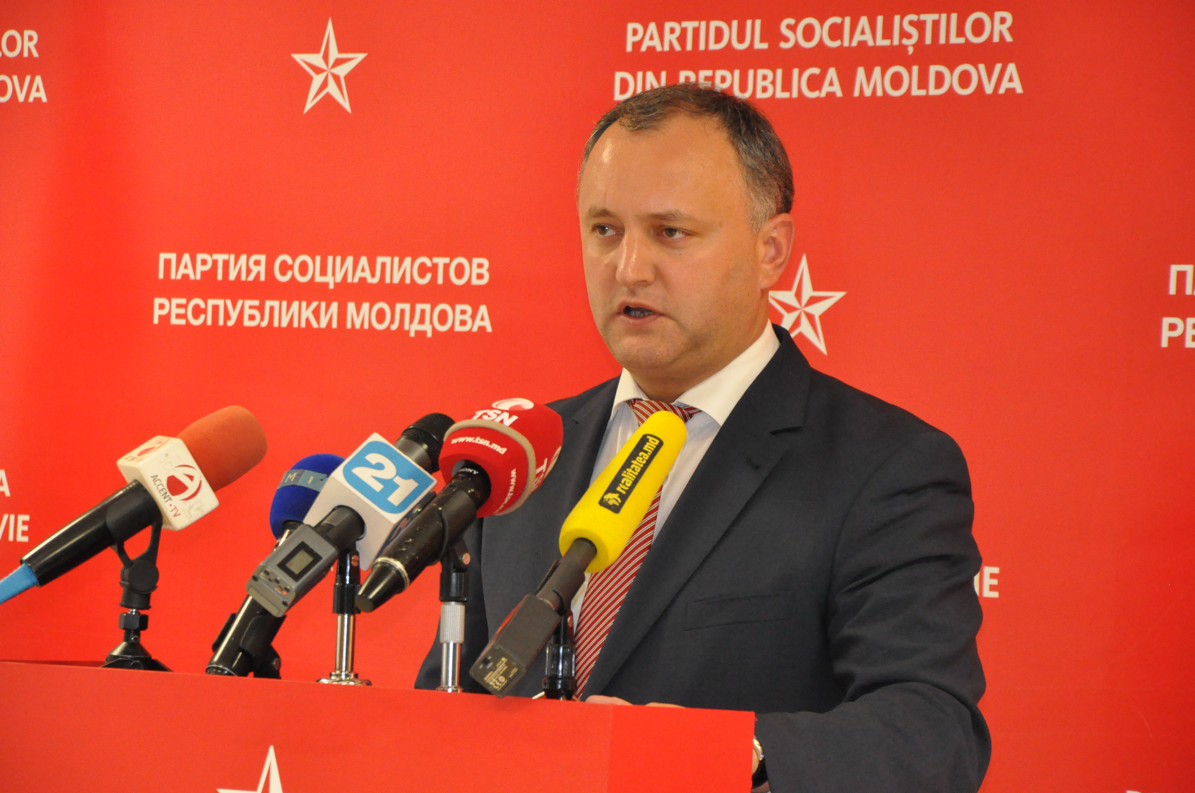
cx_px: 598
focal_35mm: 158
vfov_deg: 8.7
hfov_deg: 13.1
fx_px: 5222
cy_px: 396
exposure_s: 1/60
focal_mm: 105
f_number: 5.6
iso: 3200
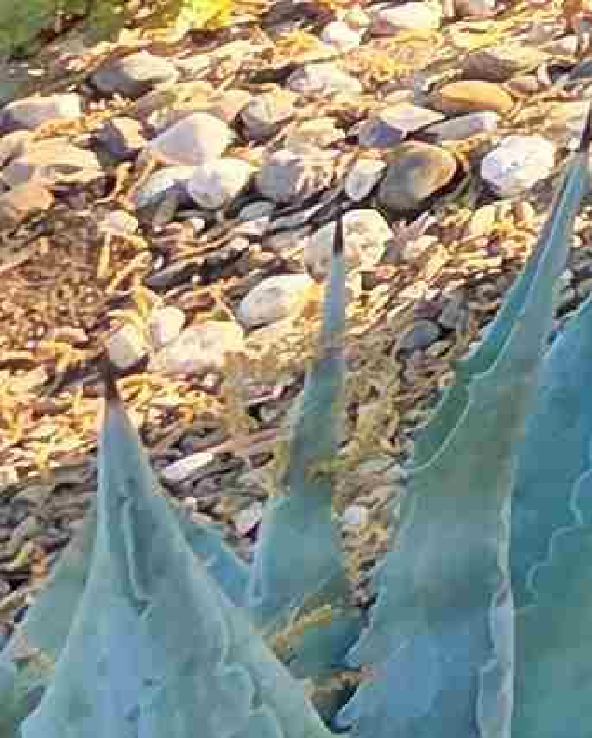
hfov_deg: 8.5
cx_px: 2292
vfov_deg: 15.1
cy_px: -910
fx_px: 1991
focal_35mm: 91
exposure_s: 1/362
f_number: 2.2
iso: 50
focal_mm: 2.2
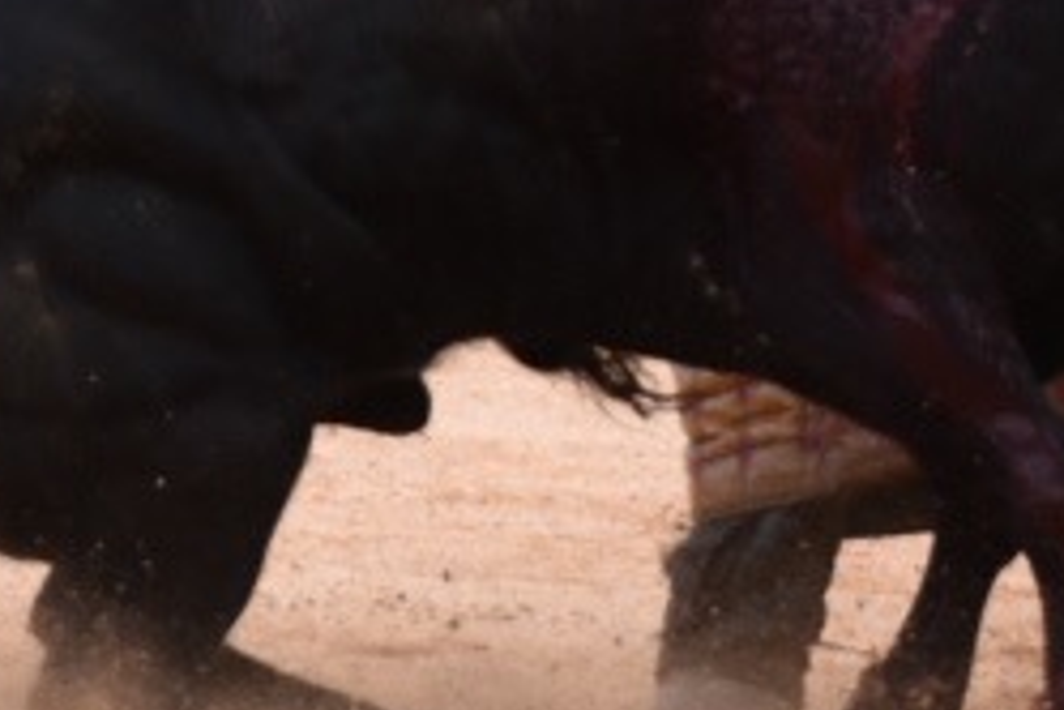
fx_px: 20185
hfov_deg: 3.0
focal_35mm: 683
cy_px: -372
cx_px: 662
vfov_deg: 2.0
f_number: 5.3
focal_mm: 105
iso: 800
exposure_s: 1/1000
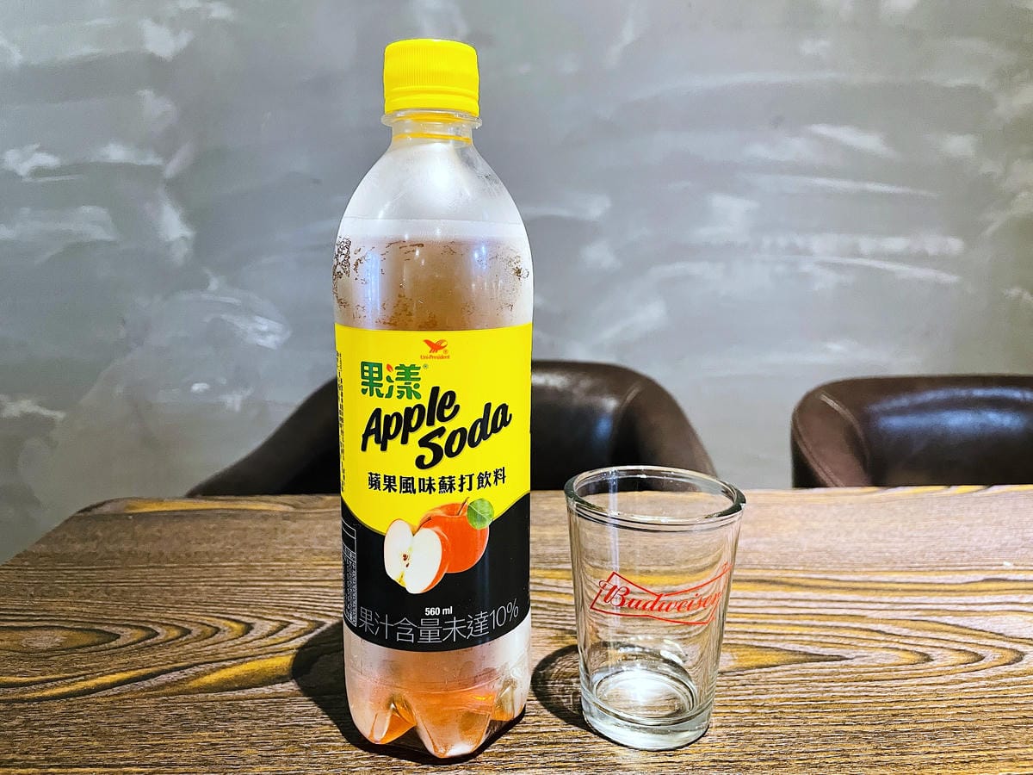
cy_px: 388
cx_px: 516
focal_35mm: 26
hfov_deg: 67.3
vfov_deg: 53.1
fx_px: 776
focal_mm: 4.2
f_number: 1.6
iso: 640
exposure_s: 1/30
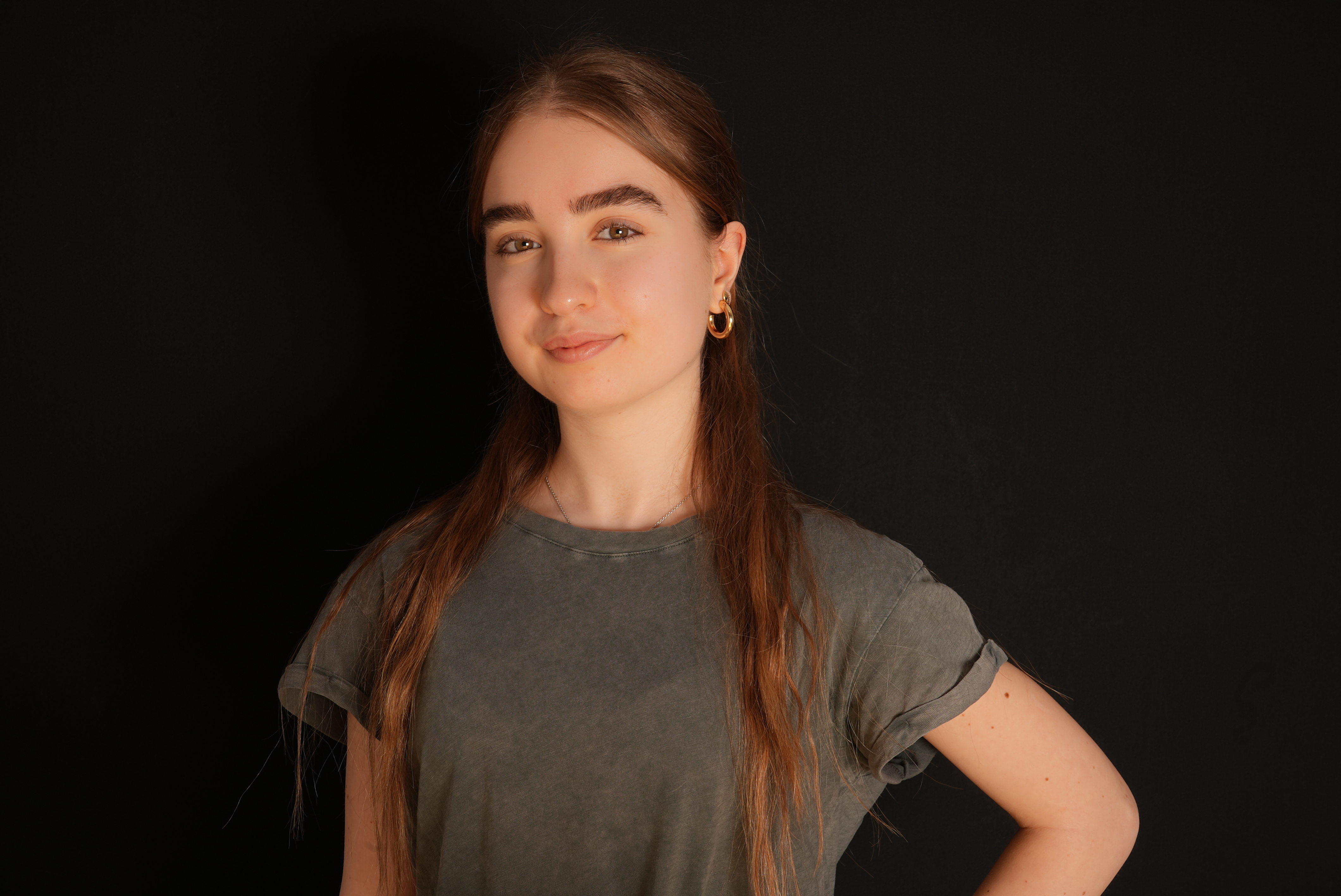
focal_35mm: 48
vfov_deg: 28.1
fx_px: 1789
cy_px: 448
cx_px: 670
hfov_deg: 41.1
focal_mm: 48
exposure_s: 1/30
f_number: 14
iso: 100
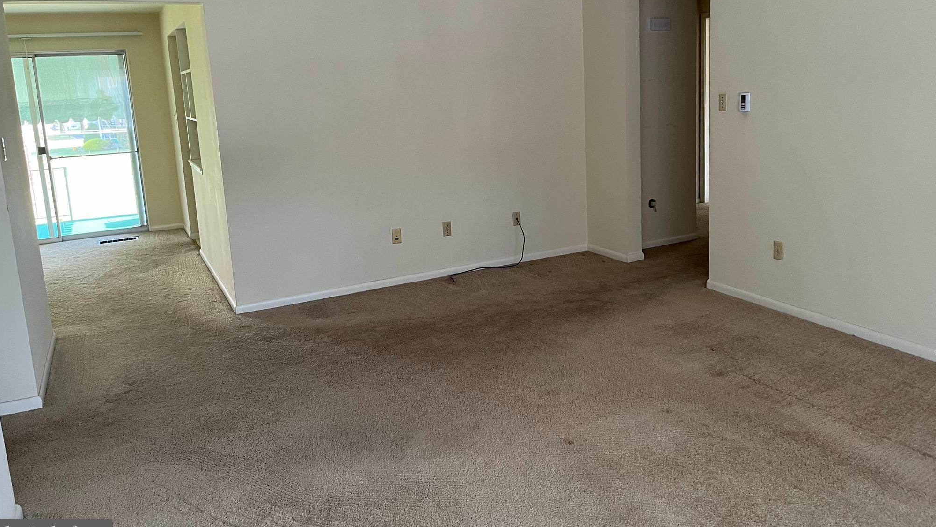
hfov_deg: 66.1
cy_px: 197
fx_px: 720
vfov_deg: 39.9
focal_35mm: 29
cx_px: 475
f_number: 1.6
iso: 160
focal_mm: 5.1
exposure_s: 1/60
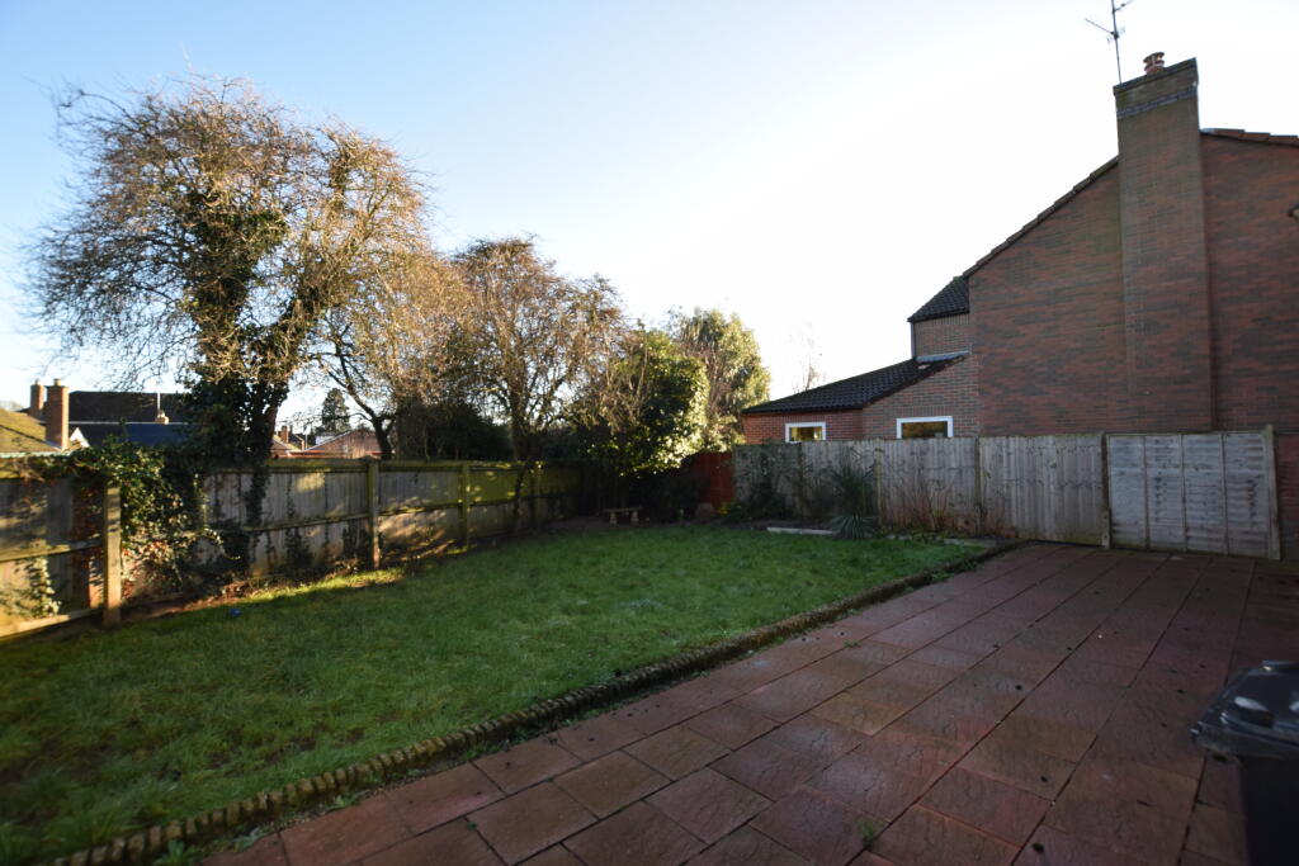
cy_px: 433
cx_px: 650
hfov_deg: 100.4
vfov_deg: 77.3
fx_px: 541
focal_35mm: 15
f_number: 5.6
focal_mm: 10
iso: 160
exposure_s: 1/125
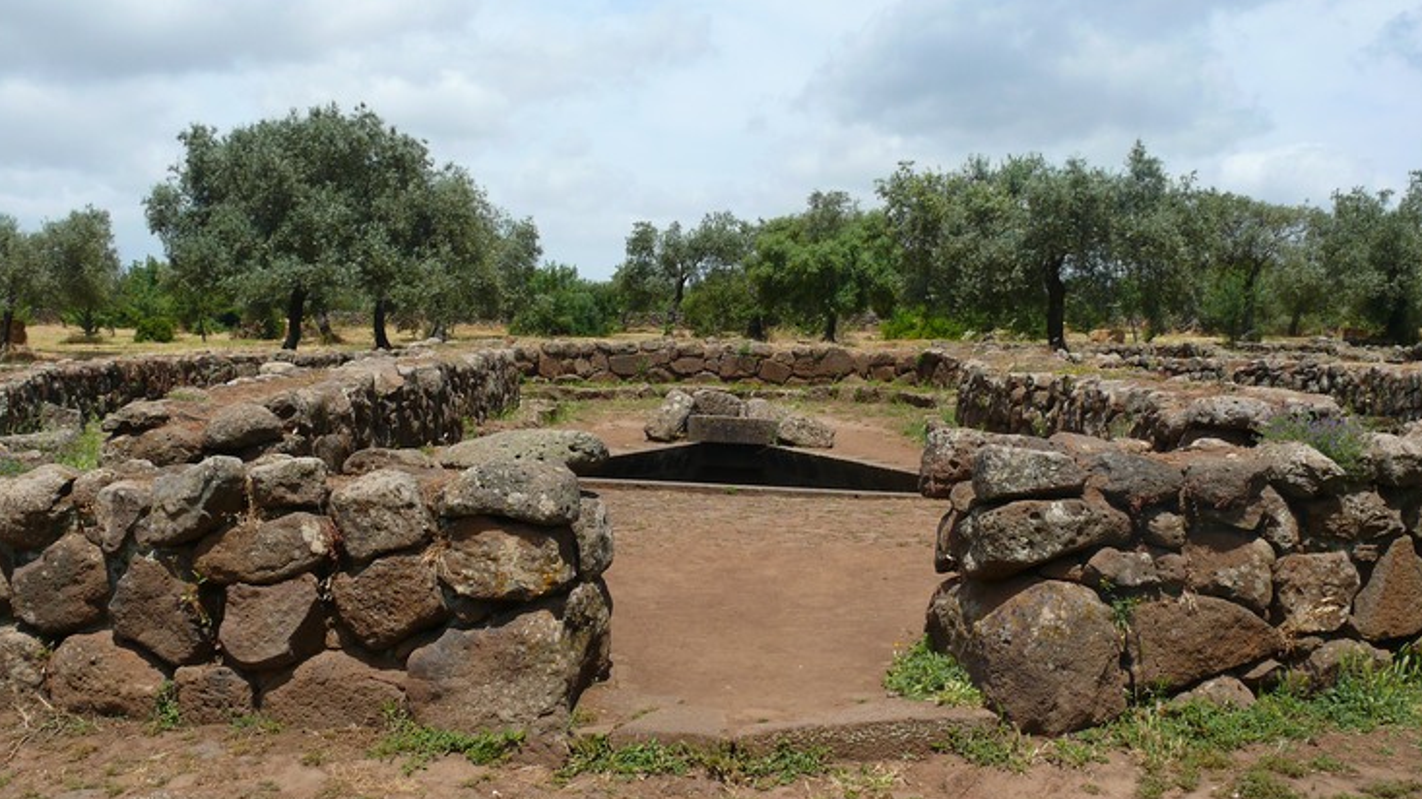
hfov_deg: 51.6
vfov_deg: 30.4
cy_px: 403
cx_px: 720
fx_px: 1470
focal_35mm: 39
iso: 100
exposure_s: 1/200
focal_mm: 7.4
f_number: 5
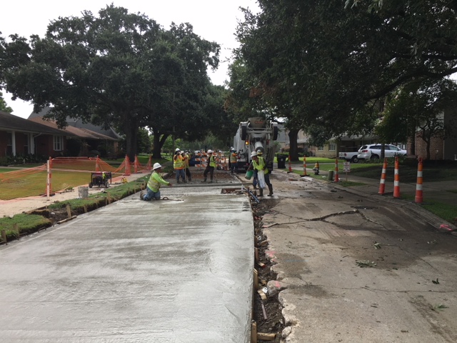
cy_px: 172
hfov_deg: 61.7
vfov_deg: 48.2
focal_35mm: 29
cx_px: 228
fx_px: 383
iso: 25
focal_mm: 4.15
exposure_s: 1/836
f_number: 2.2
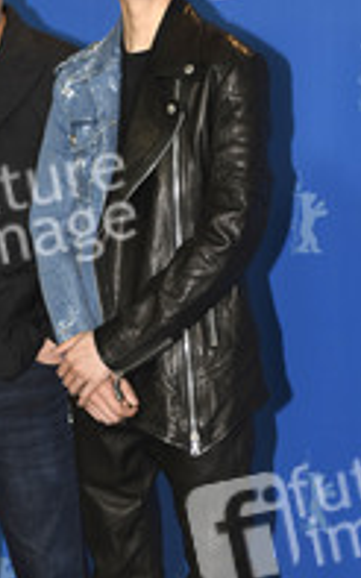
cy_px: 370
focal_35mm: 128
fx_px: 2016
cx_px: 70
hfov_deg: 10.2
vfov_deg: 16.3
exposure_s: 1/400
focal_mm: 62
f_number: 3.5
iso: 800
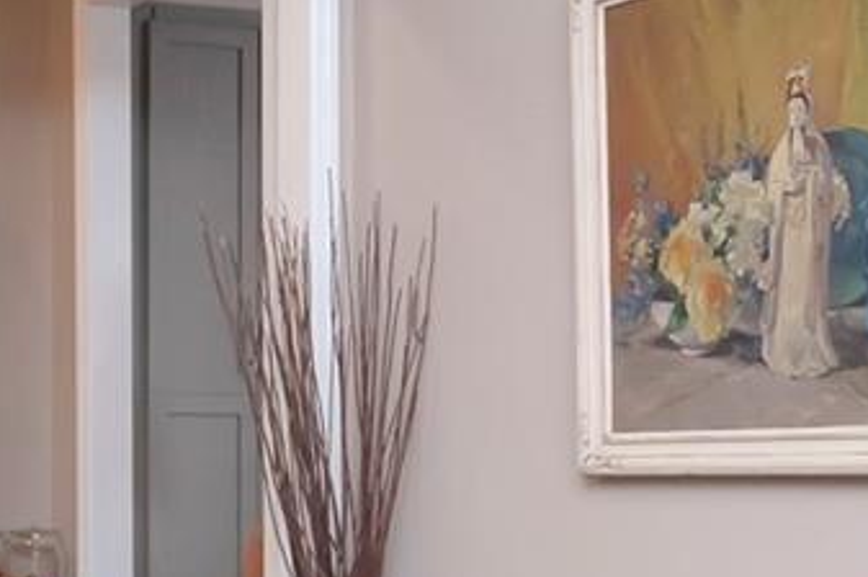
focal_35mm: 78
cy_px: 461
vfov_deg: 17.2
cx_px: -134
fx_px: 1888
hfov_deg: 23.9
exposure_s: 1/50
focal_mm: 11
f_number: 8
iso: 500
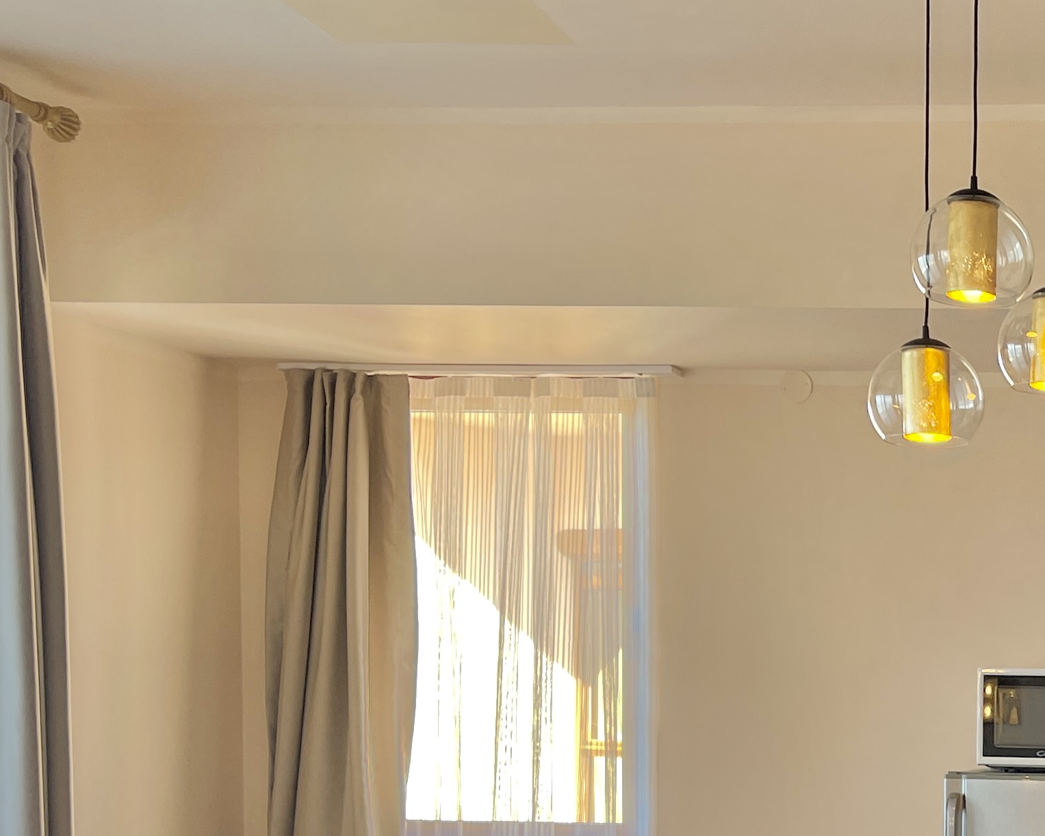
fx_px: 2072
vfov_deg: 22.1
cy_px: 815
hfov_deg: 26.0
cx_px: 1175
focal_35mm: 67
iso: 40
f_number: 1.6
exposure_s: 1/100
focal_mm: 5.1
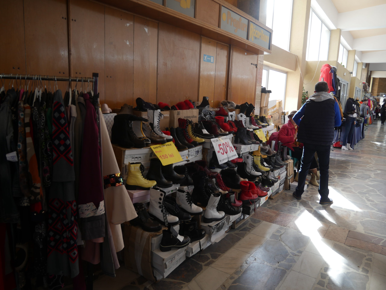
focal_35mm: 24
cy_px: 145
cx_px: 193
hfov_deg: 71.6
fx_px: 268
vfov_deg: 56.8
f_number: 3.5
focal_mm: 12
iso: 200
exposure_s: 1/80
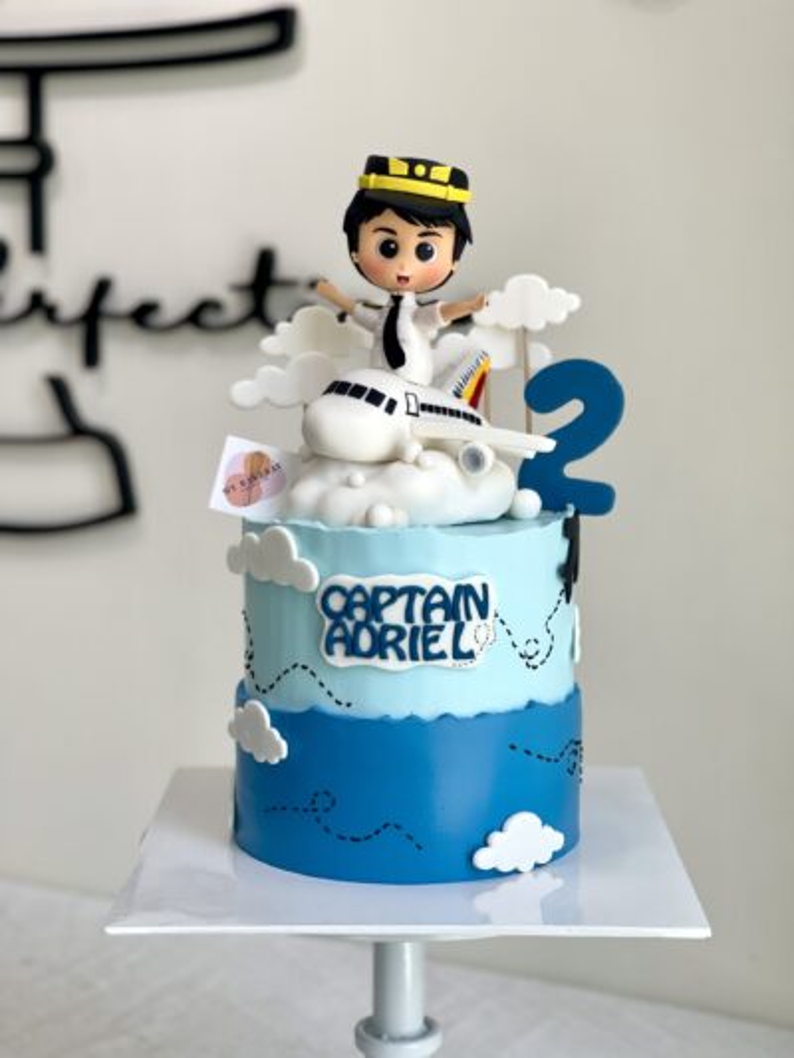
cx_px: 397
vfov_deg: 30.3
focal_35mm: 64
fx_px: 1957
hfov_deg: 22.9
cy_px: 529
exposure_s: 1/121
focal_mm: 7.5
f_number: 2.2
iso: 32
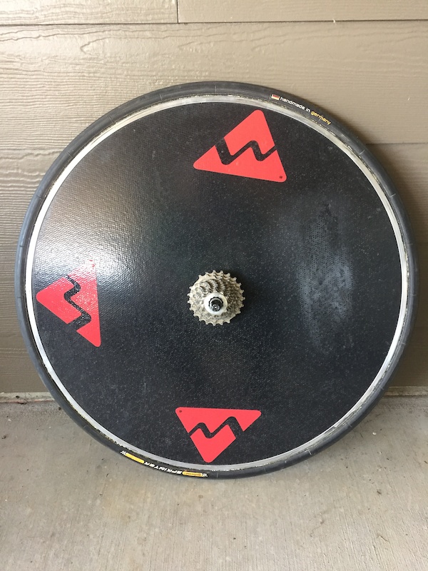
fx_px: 478
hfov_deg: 48.2
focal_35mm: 29
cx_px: 214
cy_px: 286
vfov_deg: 61.7
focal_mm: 4.15
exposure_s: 1/30
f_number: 2.2
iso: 125
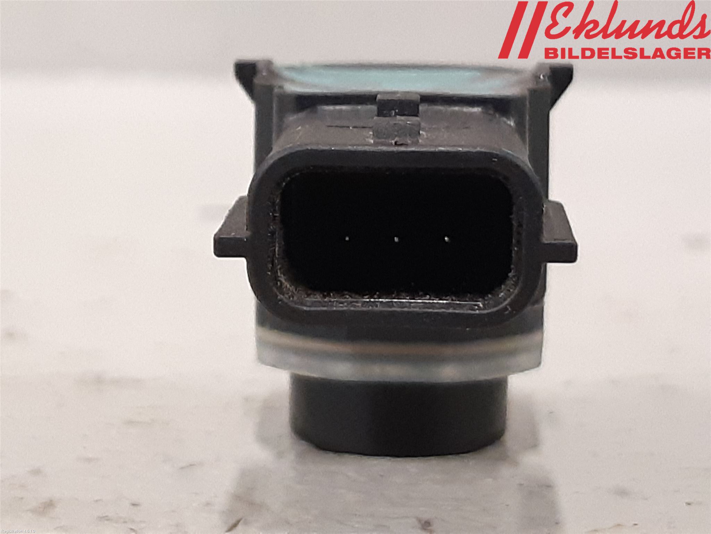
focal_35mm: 26
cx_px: 356
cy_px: 267
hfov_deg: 67.3
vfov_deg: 53.1
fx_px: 534
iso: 320
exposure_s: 1/50
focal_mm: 3.93
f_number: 1.7
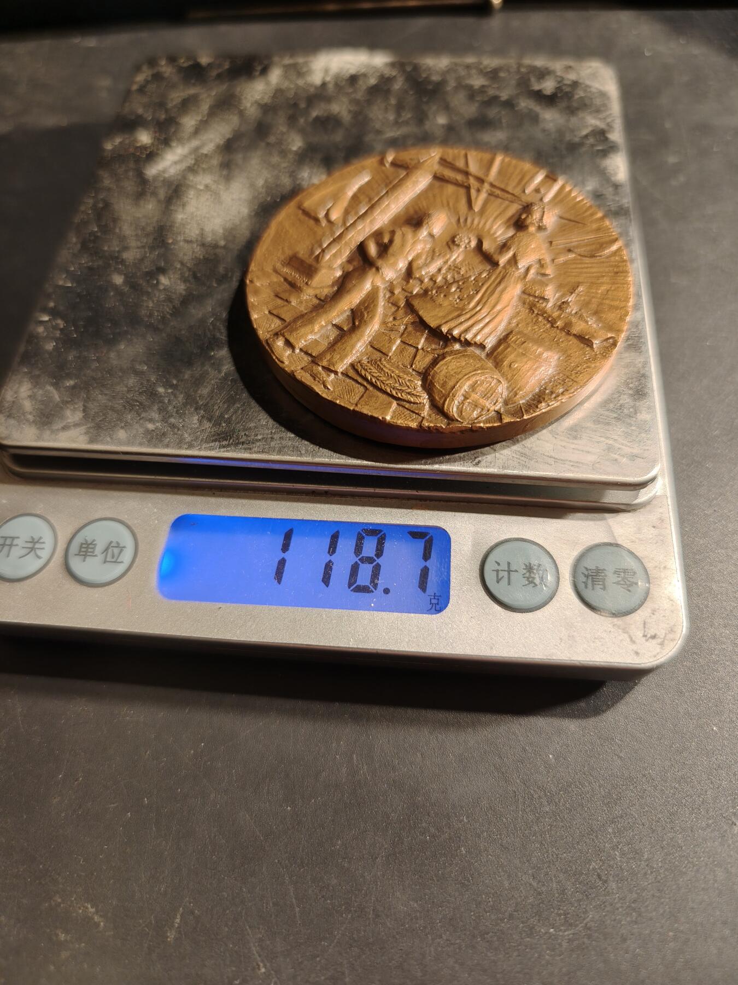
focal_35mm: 23
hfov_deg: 58.9
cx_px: 369
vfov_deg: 73.9
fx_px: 654
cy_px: 492
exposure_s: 1/200
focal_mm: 6.06
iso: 250
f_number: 1.6
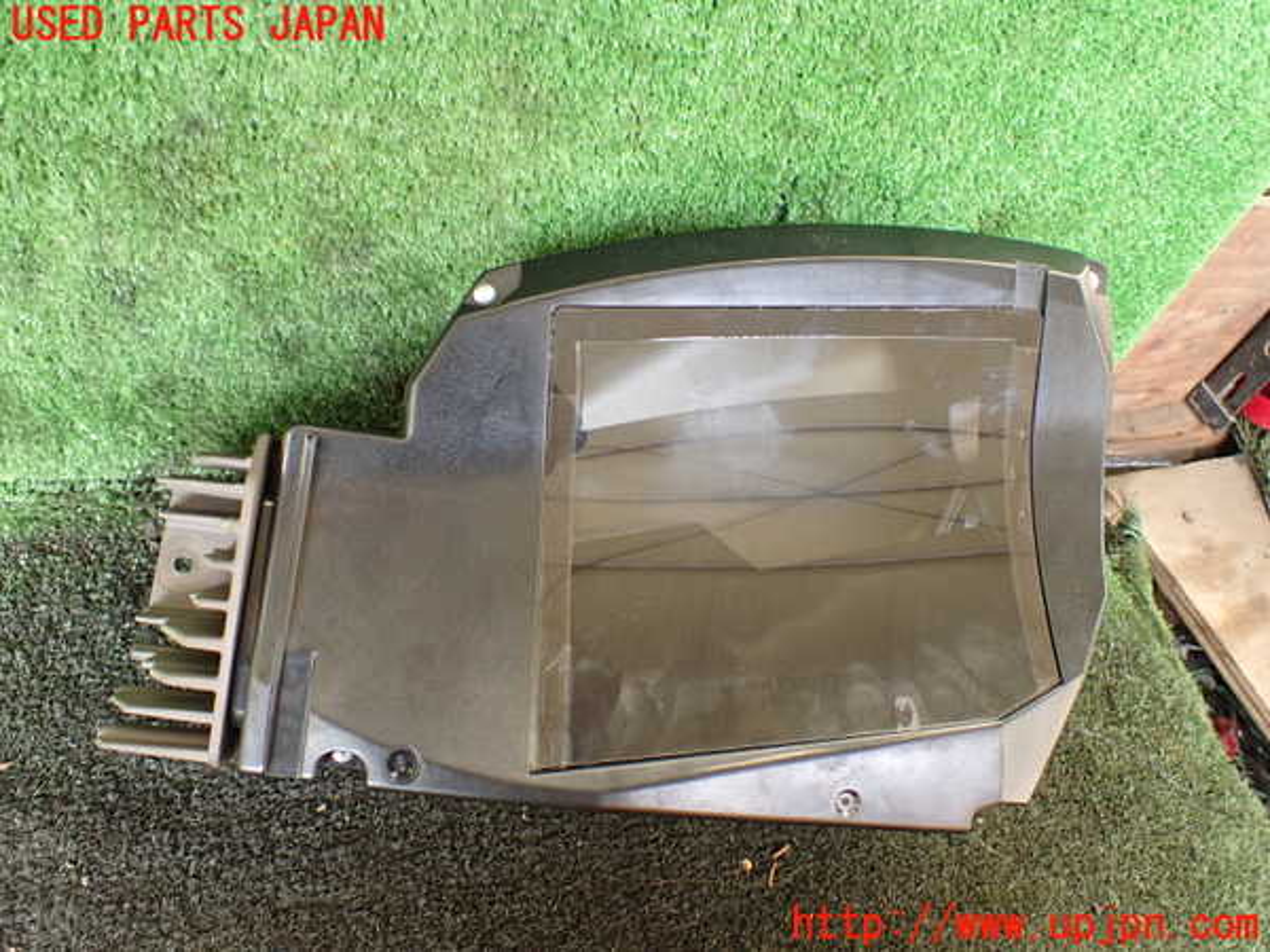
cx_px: 635
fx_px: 1101
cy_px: 476
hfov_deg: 60.0
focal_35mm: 30
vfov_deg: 46.8
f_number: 2.3
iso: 400
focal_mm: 5.4
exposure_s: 1/125
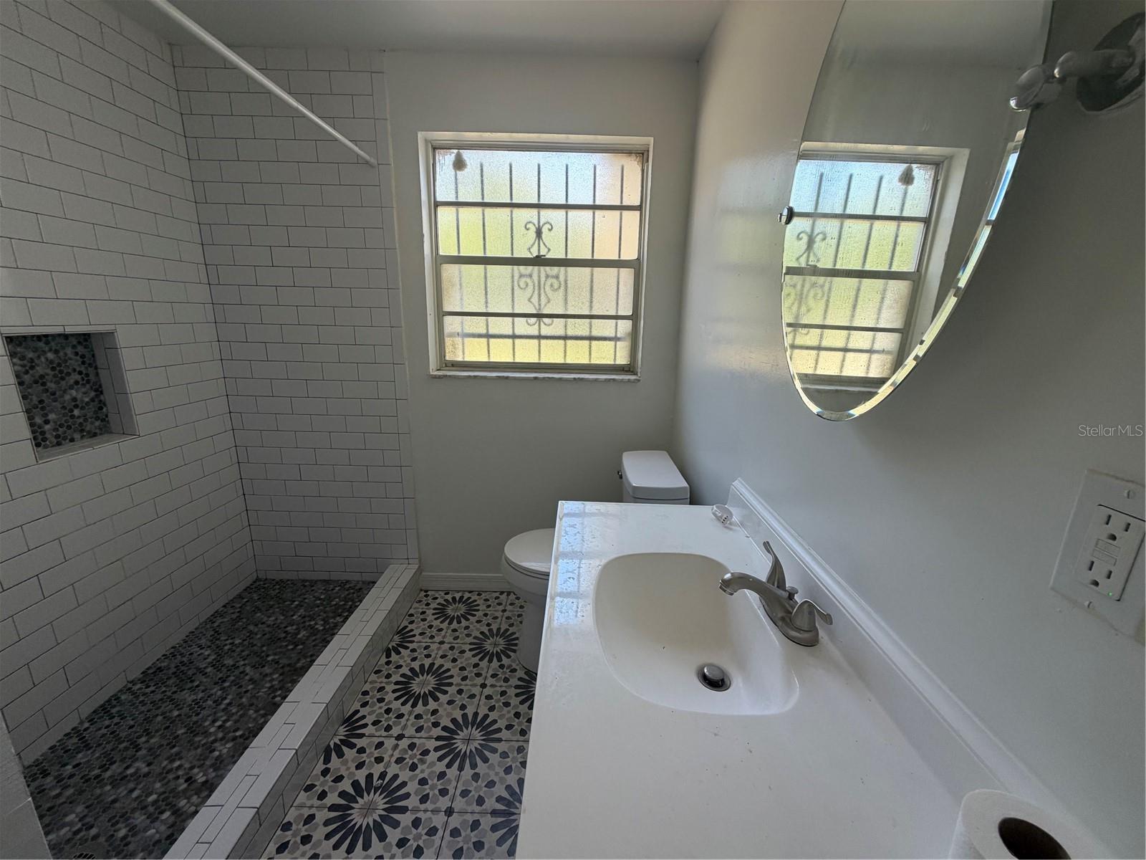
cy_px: 430
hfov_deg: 102.1
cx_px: 573
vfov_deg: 85.7
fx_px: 463
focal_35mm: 14
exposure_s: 1/121
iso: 100
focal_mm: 2.22
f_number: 2.2
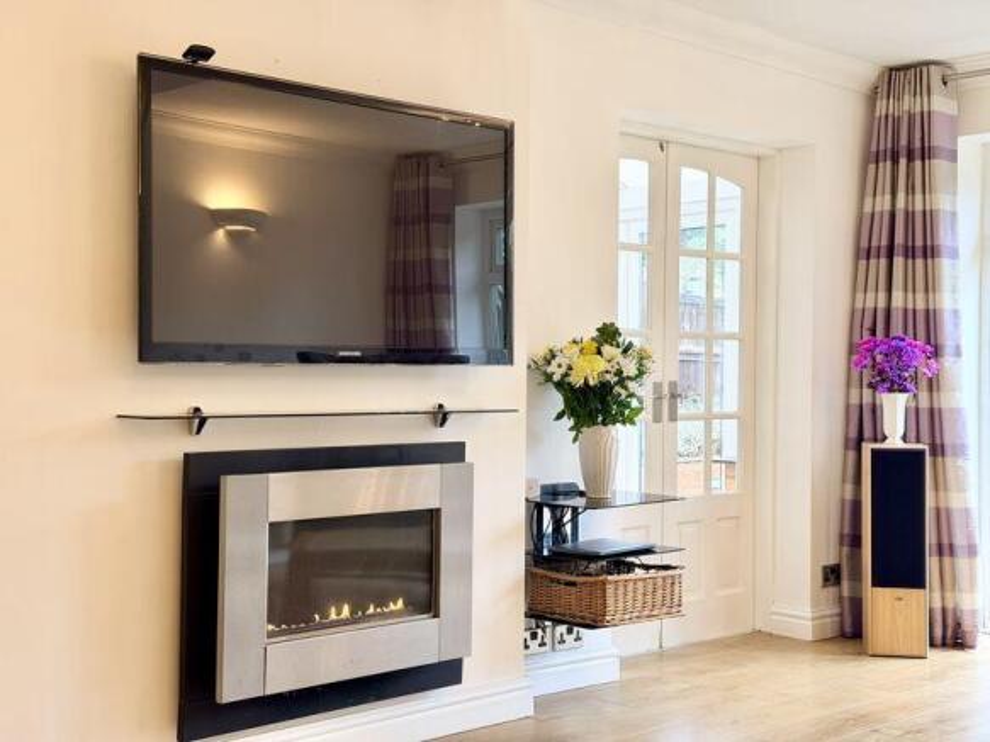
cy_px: 371
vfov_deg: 30.3
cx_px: 495
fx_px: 1372
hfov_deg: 39.7
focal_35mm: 48
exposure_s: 1/50
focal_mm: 6.76
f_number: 1.78
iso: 100
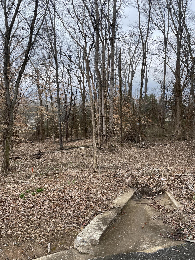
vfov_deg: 67.3
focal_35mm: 26
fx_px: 195
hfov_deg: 53.1
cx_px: 98
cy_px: 130
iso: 32
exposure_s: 1/1453
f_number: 1.6
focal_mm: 4.2
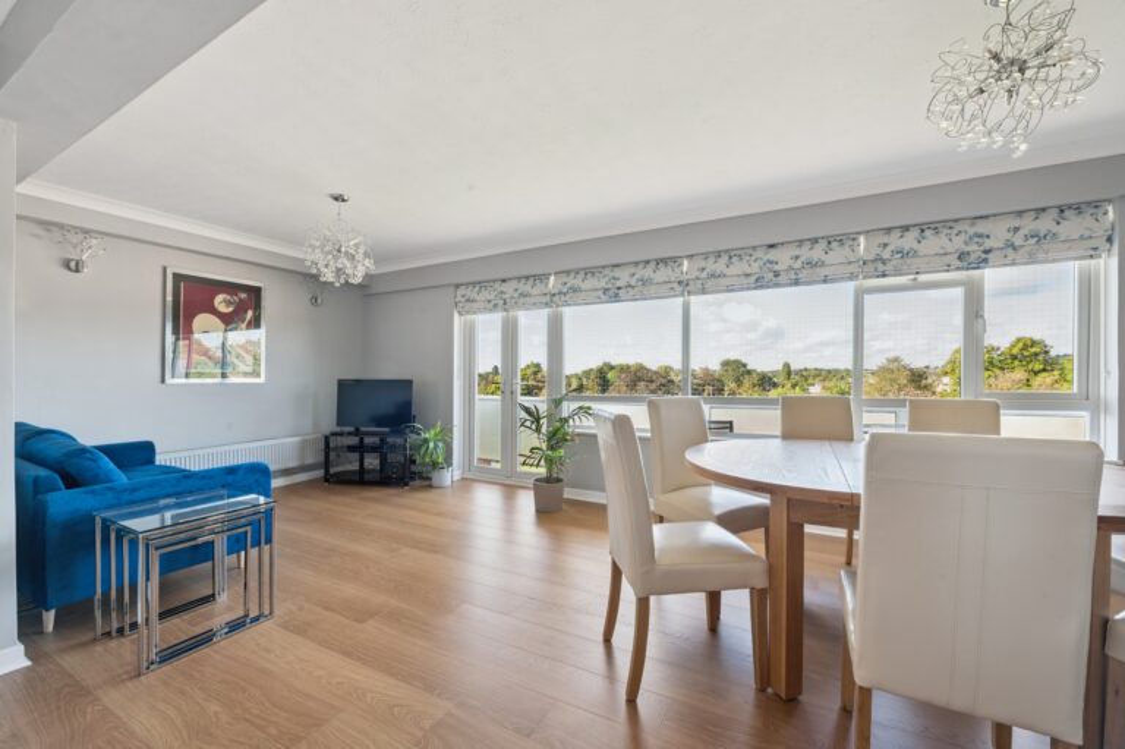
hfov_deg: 104.3
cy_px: 374
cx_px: 562
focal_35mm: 14
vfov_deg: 81.1
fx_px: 437
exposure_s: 1/13
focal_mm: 14
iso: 200
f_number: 9
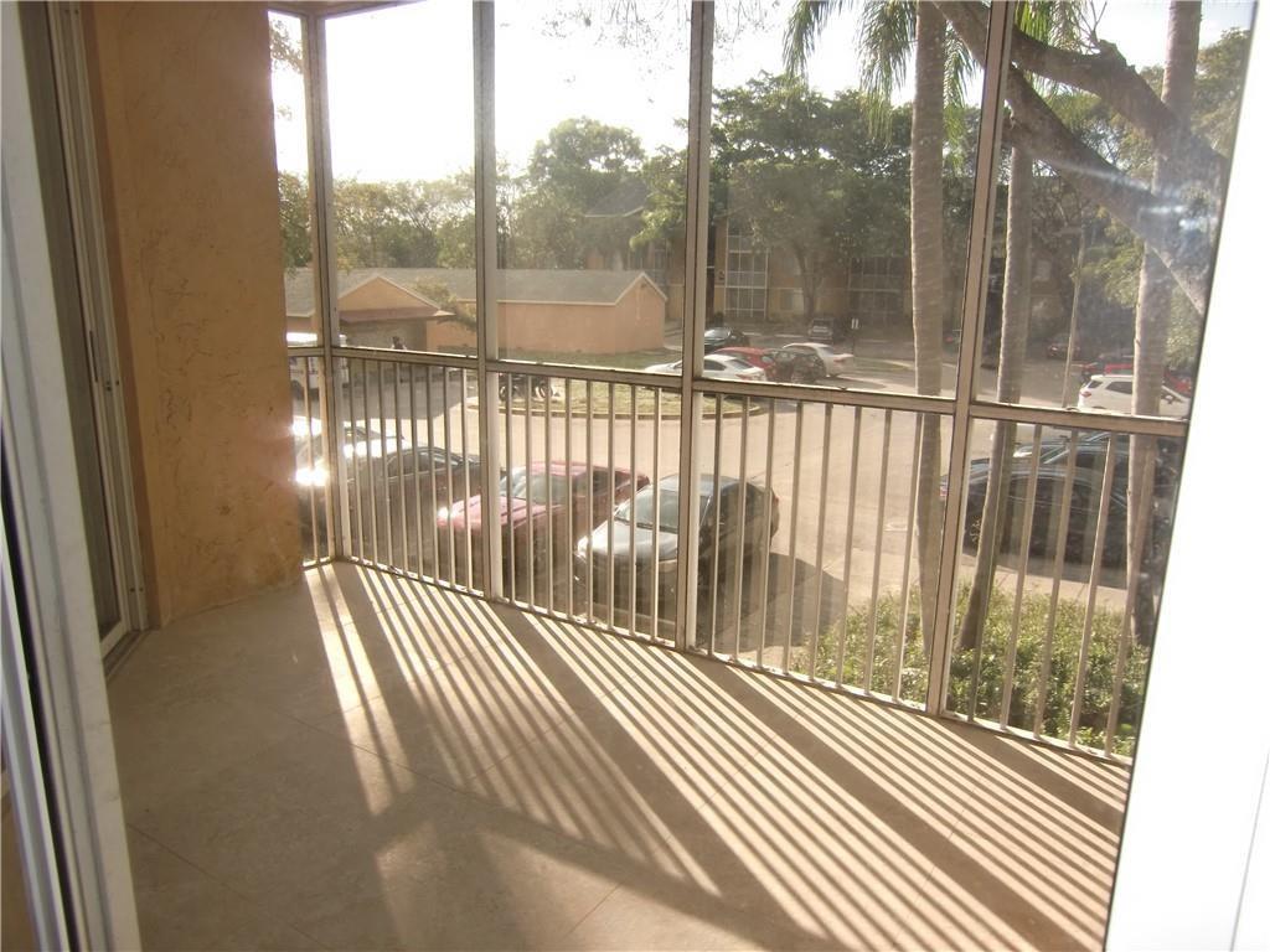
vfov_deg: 56.8
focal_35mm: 24
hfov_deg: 71.6
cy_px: 476
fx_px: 881
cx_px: 635
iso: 64
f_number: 3.2
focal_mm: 4.3
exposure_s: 1/200
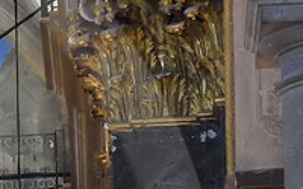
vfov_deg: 4.0
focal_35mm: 326
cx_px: -395
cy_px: 383
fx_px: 2692
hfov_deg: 6.2
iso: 3200
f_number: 5.6
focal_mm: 40
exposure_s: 1/20
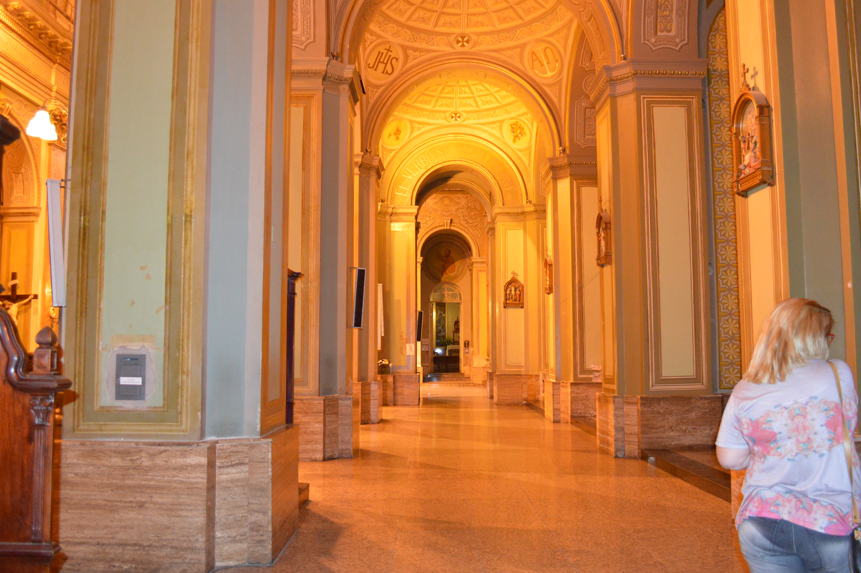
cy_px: 286
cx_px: 430
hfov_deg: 62.0
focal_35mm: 30
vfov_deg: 43.5
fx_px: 717
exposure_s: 1/60
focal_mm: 20
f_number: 3.8
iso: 2800
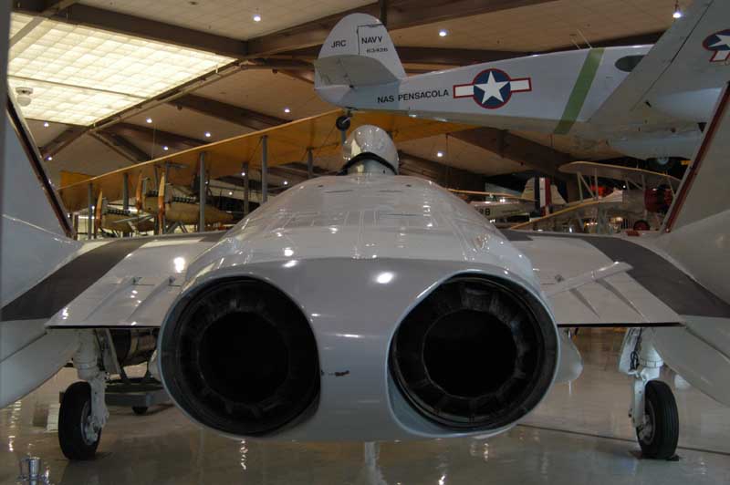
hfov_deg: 53.2
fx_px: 729
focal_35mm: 36
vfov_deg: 36.8
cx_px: 365
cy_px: 242
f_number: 3.5
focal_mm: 24
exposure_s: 1/50
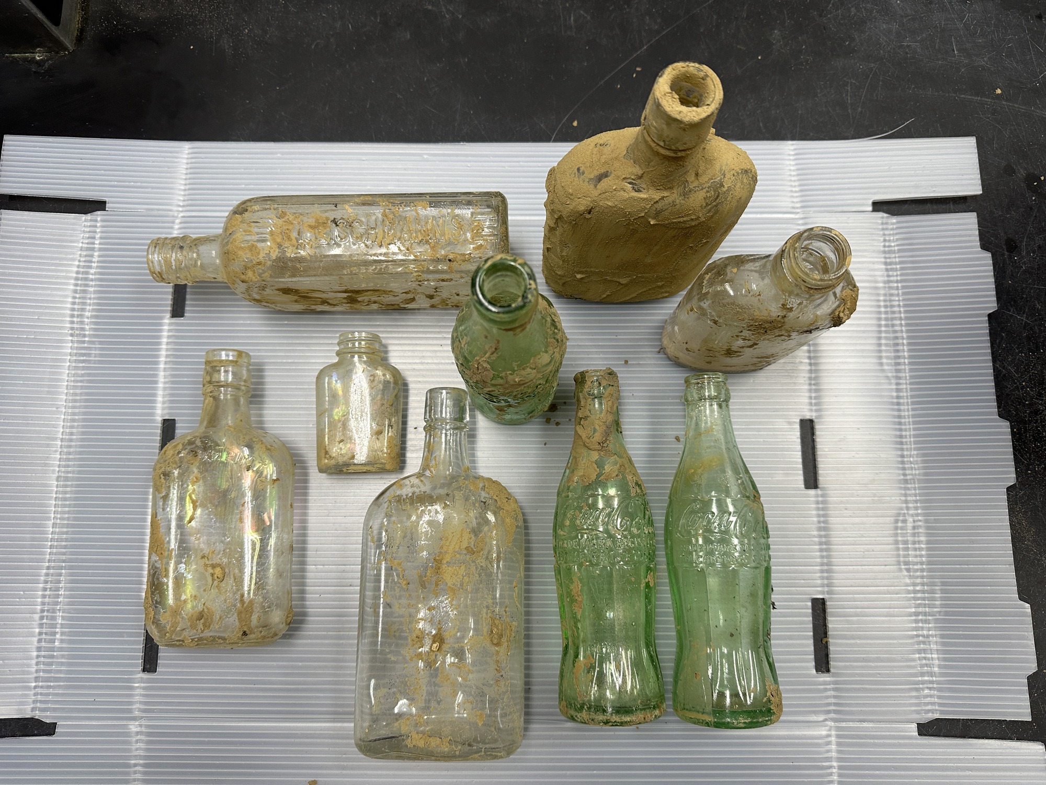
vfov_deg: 56.8
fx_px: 725
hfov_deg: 71.6
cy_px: 392
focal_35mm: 24
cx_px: 523
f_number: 1.78
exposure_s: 1/60
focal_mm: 6.86
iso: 125
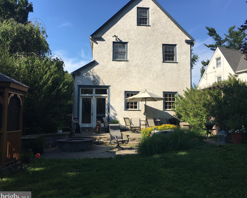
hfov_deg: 57.1
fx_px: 227
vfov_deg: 47.1
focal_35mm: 31
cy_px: 101
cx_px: 133
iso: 25
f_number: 2.2
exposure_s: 1/1282
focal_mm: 4.15
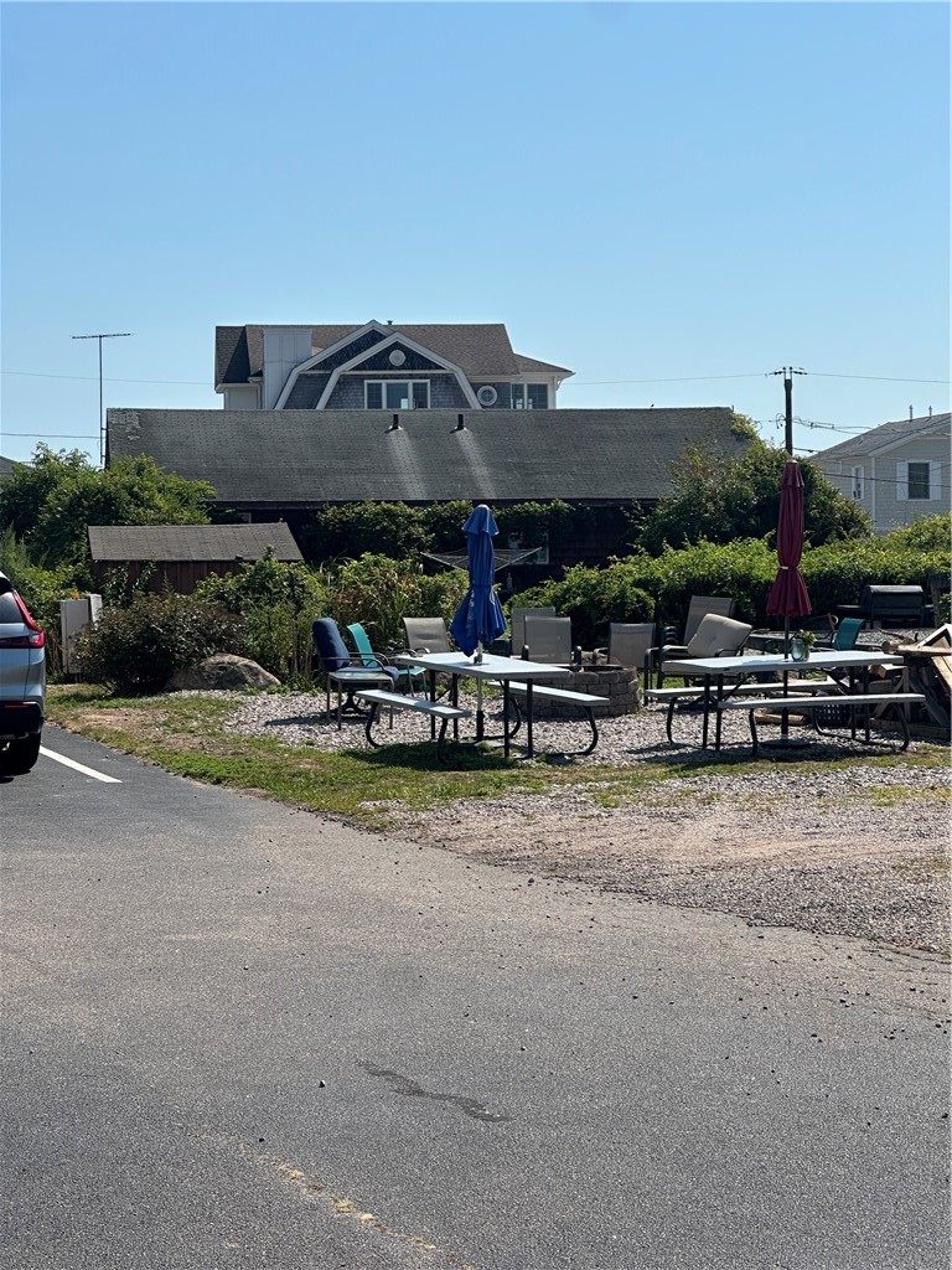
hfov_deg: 19.1
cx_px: 476
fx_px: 2824
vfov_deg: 25.3
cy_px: 635
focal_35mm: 77
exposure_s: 1/1130
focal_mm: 9
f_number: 2.8
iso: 32
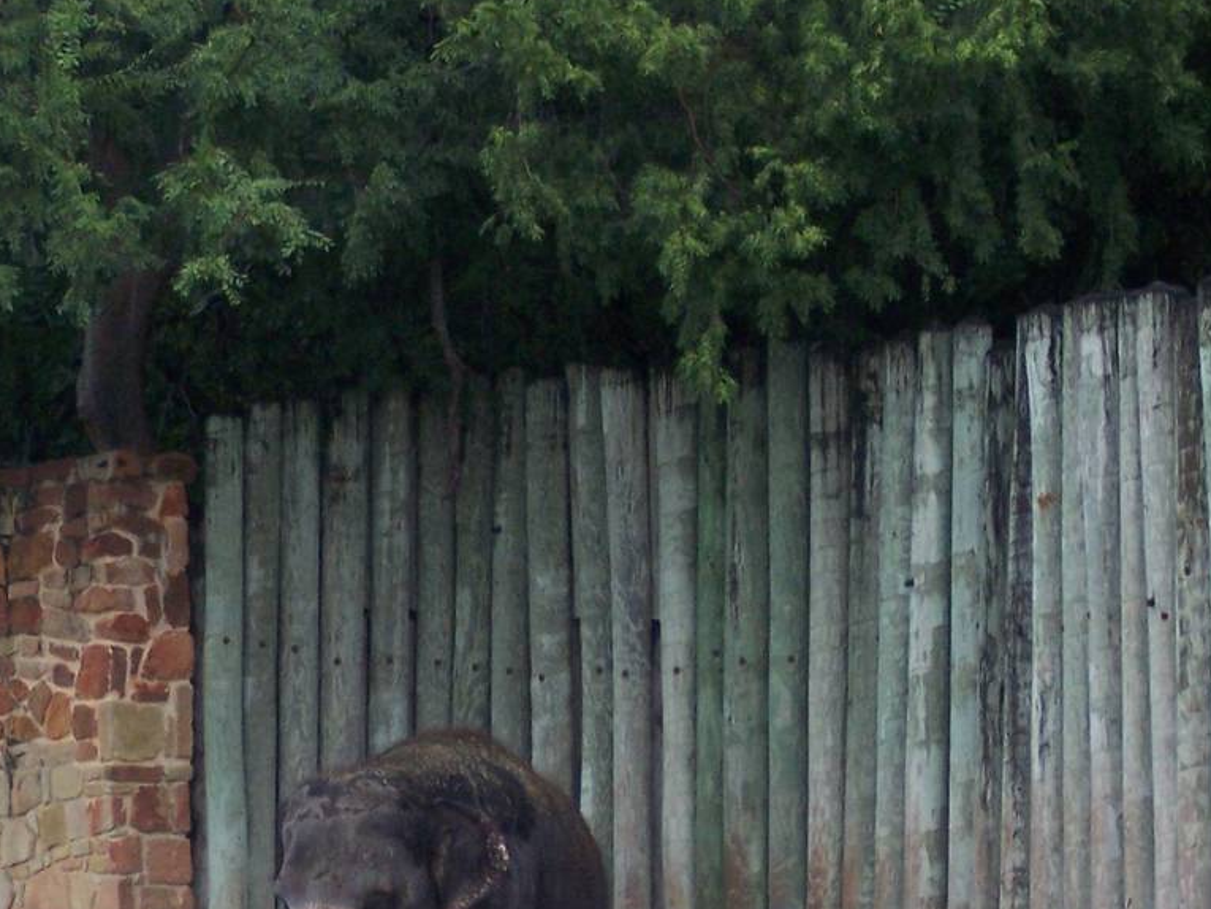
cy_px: 809
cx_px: 241
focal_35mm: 276
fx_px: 9657
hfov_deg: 7.2
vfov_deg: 5.4
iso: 140
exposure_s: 1/125
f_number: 4.8
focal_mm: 22
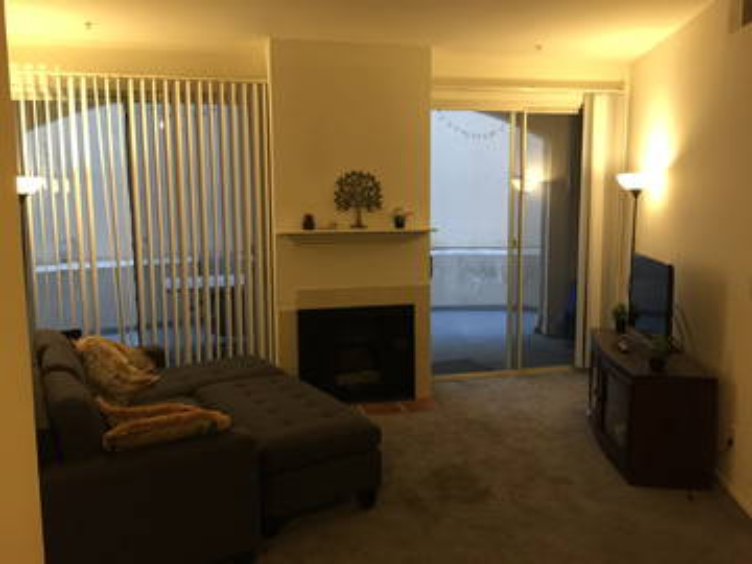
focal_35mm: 29
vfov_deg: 48.2
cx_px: 376
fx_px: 630
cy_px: 282
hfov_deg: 61.7
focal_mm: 4.15
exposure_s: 1/15
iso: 125
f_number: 2.2
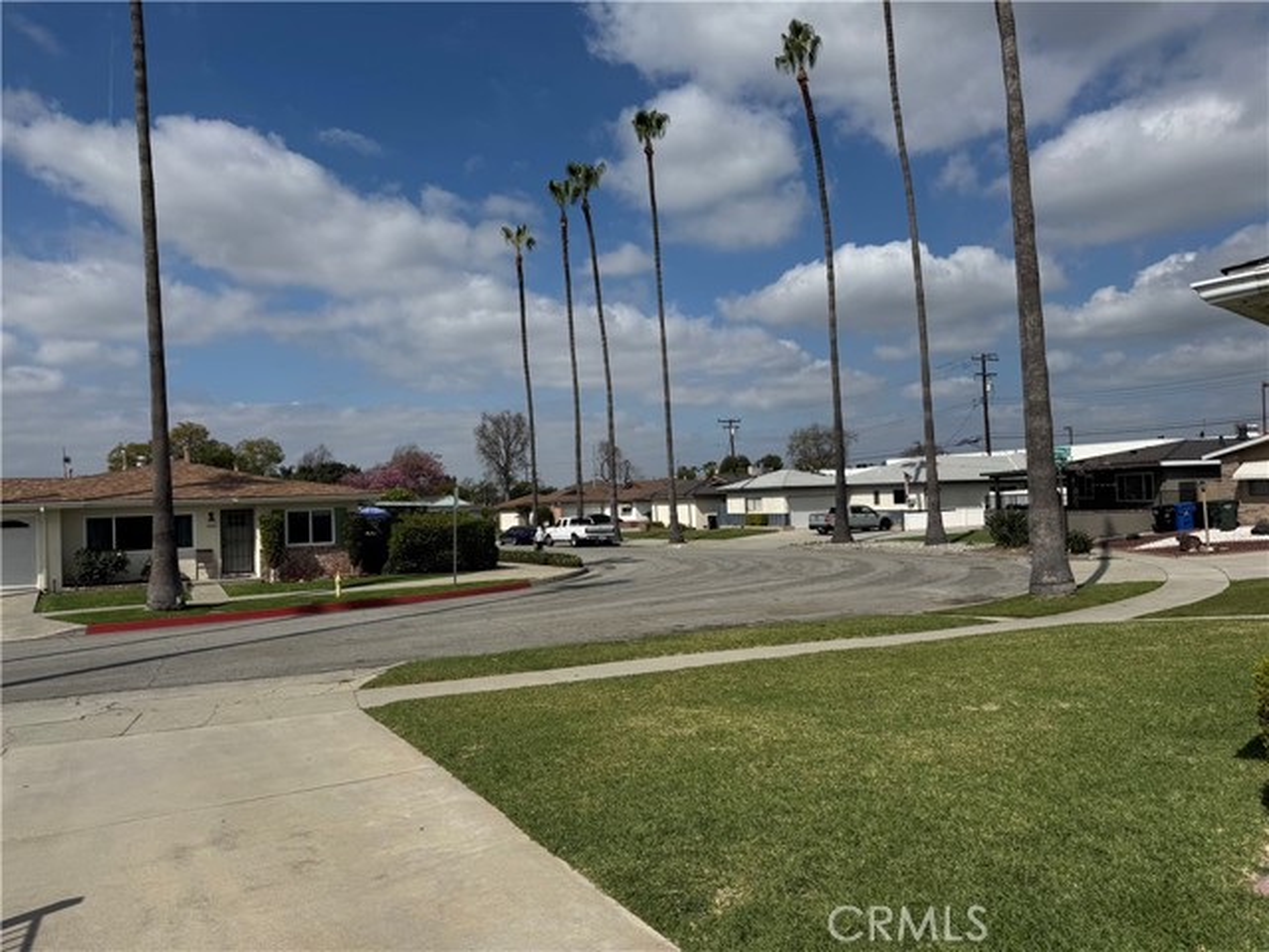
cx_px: 634
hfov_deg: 71.6
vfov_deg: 56.8
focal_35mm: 24
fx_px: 880
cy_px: 476
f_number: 1.78
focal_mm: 6.76
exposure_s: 1/10417
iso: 80
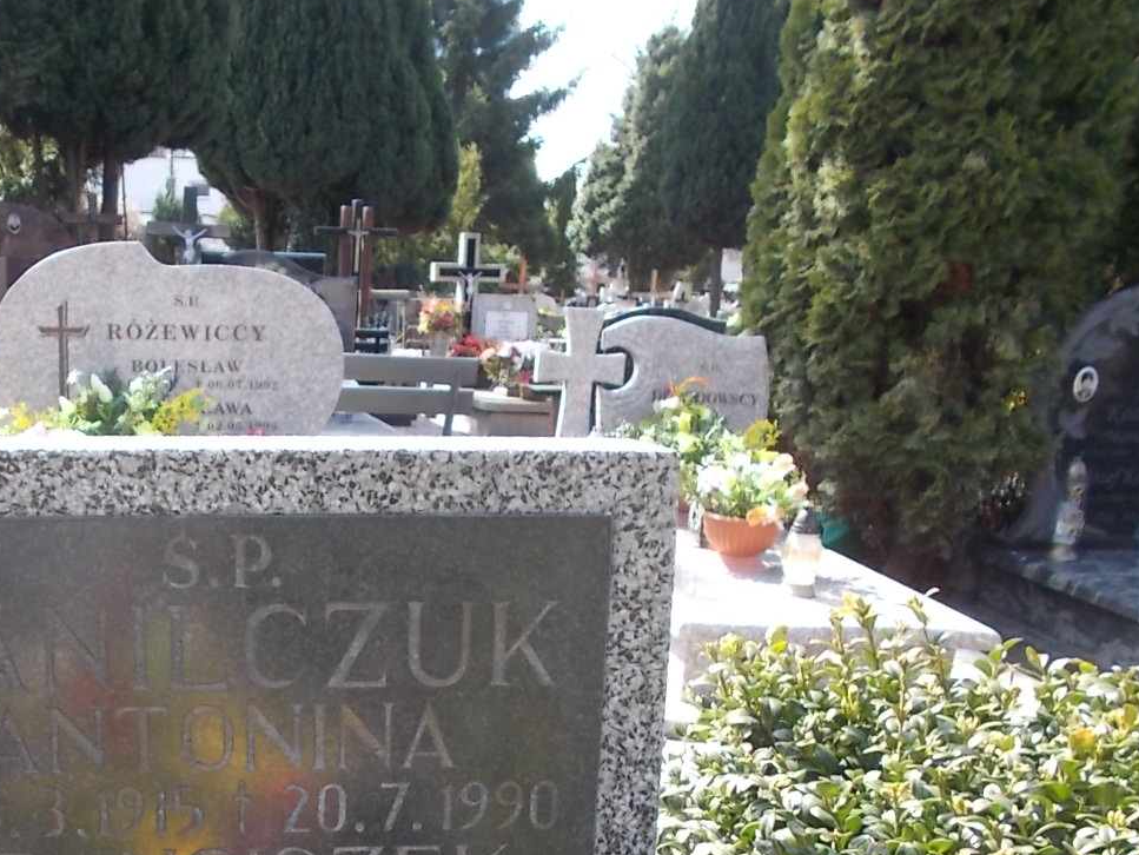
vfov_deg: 32.7
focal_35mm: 43
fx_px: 1415
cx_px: 284
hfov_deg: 42.5
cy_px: 688
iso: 80
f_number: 3.2
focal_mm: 4.6
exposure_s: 1/160
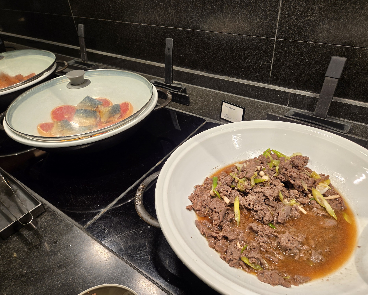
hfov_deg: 70.3
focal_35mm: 24
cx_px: 178
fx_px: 261
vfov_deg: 58.8
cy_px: 148
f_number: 1.8
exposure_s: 1/120
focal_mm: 5.4
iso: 64
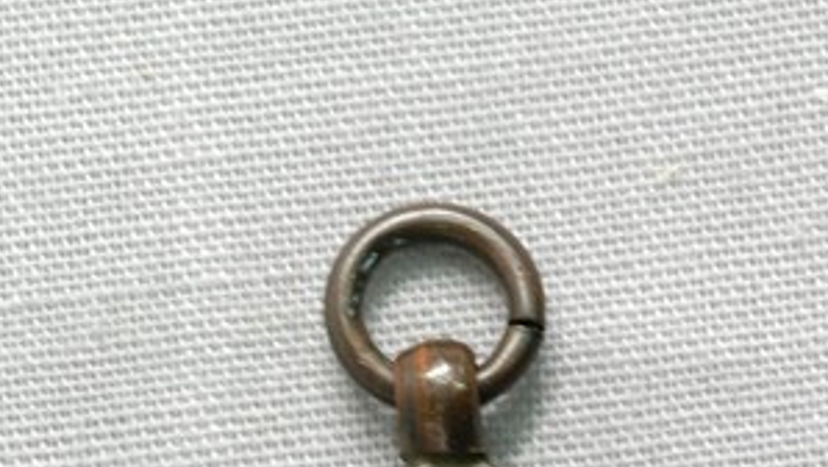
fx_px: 4437
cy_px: 789
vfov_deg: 5.9
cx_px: 435
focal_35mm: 202
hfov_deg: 10.7
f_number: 8
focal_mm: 60
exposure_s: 1/10
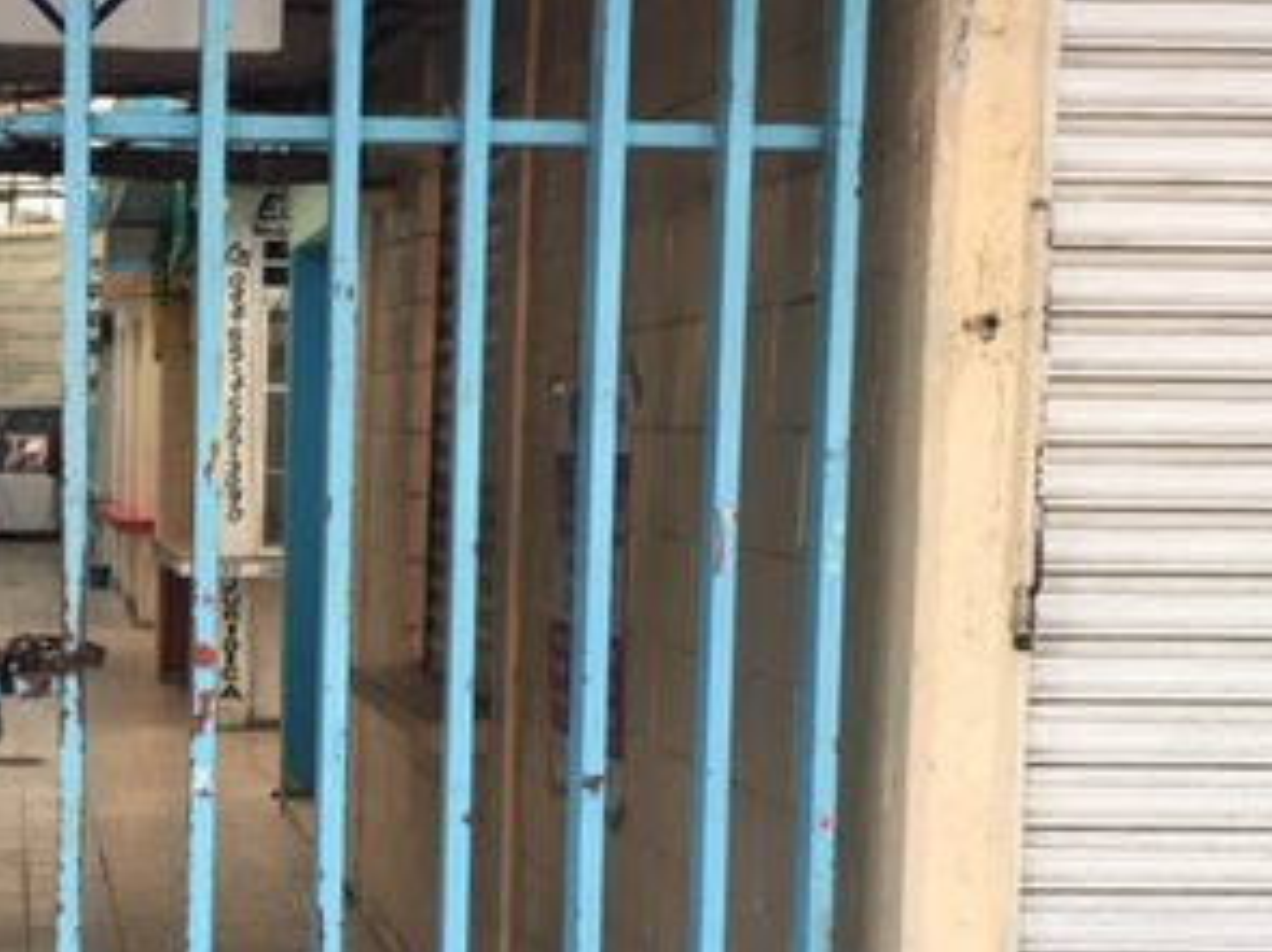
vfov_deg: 23.2
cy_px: 616
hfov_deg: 29.4
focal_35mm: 63
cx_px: 121
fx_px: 2314
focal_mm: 4.15
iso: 25
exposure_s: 1/40
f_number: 2.2
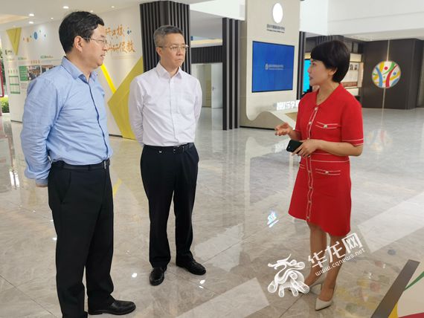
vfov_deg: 46.8
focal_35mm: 30
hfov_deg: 59.9
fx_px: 368
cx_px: 212
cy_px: 159
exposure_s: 1/100
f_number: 1.8
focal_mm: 4.75
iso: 50
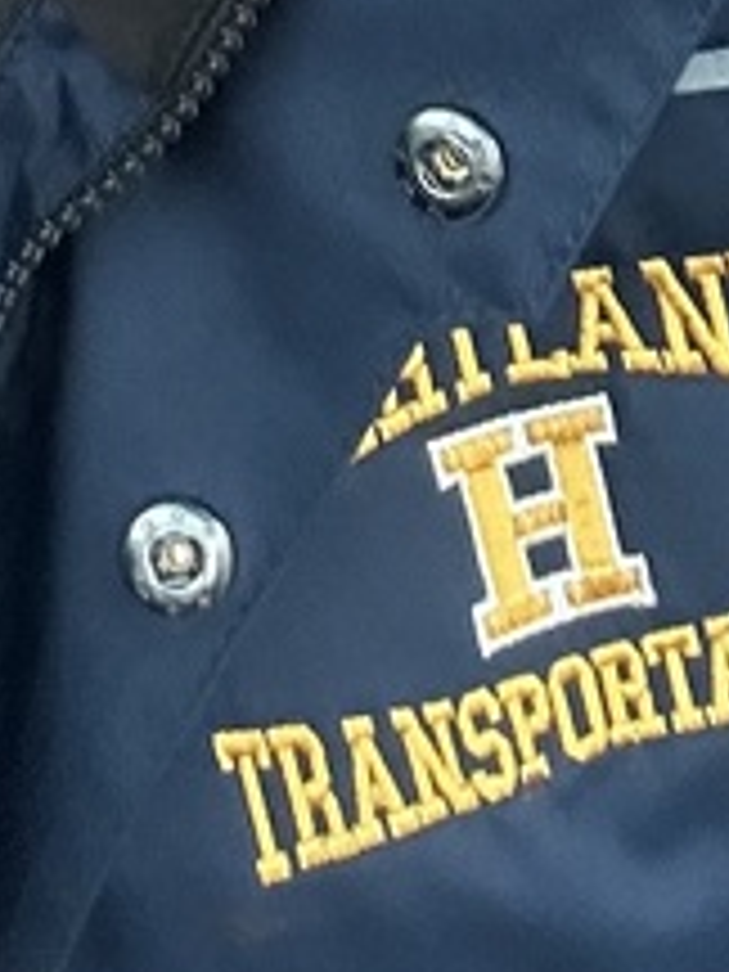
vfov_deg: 12.0
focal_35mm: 142
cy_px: -1120
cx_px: -180
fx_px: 3987
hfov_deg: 10.3
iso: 250
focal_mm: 2.69
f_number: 1.9
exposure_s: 1/60
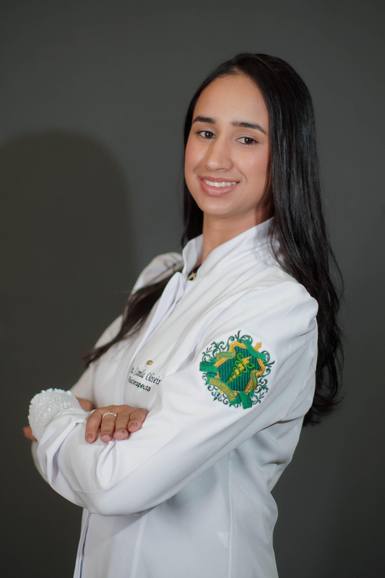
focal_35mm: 84
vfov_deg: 24.2
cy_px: 289
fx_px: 1348
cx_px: 192
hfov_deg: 16.3
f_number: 1.4
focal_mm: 56
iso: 125
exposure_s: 1/160
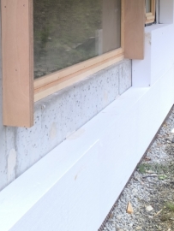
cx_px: 72
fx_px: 401
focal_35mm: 60
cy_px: 47
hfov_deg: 24.4
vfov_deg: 31.3
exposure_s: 1/100
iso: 250
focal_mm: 6.14
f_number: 1.65
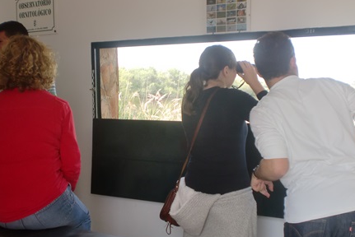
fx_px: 444
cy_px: 134
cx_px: 173
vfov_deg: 29.9
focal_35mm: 45
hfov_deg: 43.6
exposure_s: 1/125
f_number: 3.1
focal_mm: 6.3
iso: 64
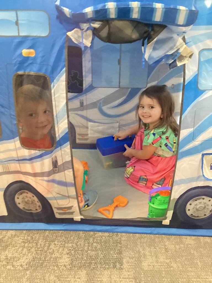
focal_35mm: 31
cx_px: 106
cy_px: 142
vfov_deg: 58.4
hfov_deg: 45.4
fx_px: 253
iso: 500
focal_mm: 3.3
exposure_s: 1/30
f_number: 2.4
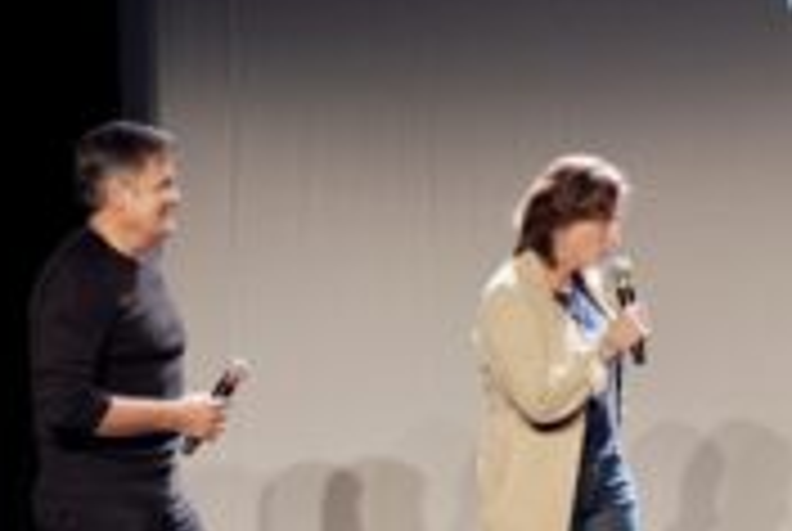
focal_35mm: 136
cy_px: 344
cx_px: 621
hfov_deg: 15.0
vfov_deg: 10.1
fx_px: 2997
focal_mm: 60
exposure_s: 1/60
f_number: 5.6
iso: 3200
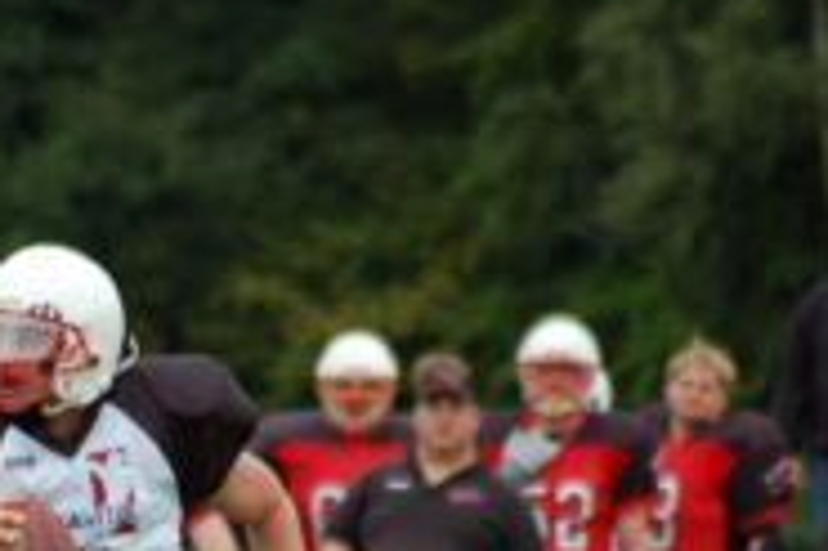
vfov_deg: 1.7
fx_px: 18544
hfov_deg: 2.6
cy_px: 623
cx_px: 60
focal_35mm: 807
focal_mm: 220
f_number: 5.3
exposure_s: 1/500
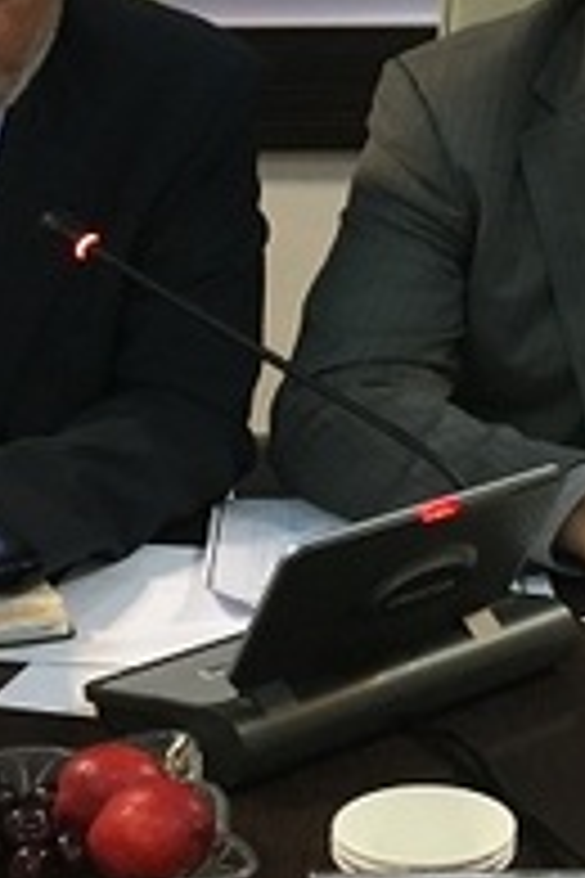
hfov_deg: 14.2
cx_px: 216
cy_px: -115
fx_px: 2340
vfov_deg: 20.2
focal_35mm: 96
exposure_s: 1/33
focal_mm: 4.15
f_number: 2.2
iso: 160
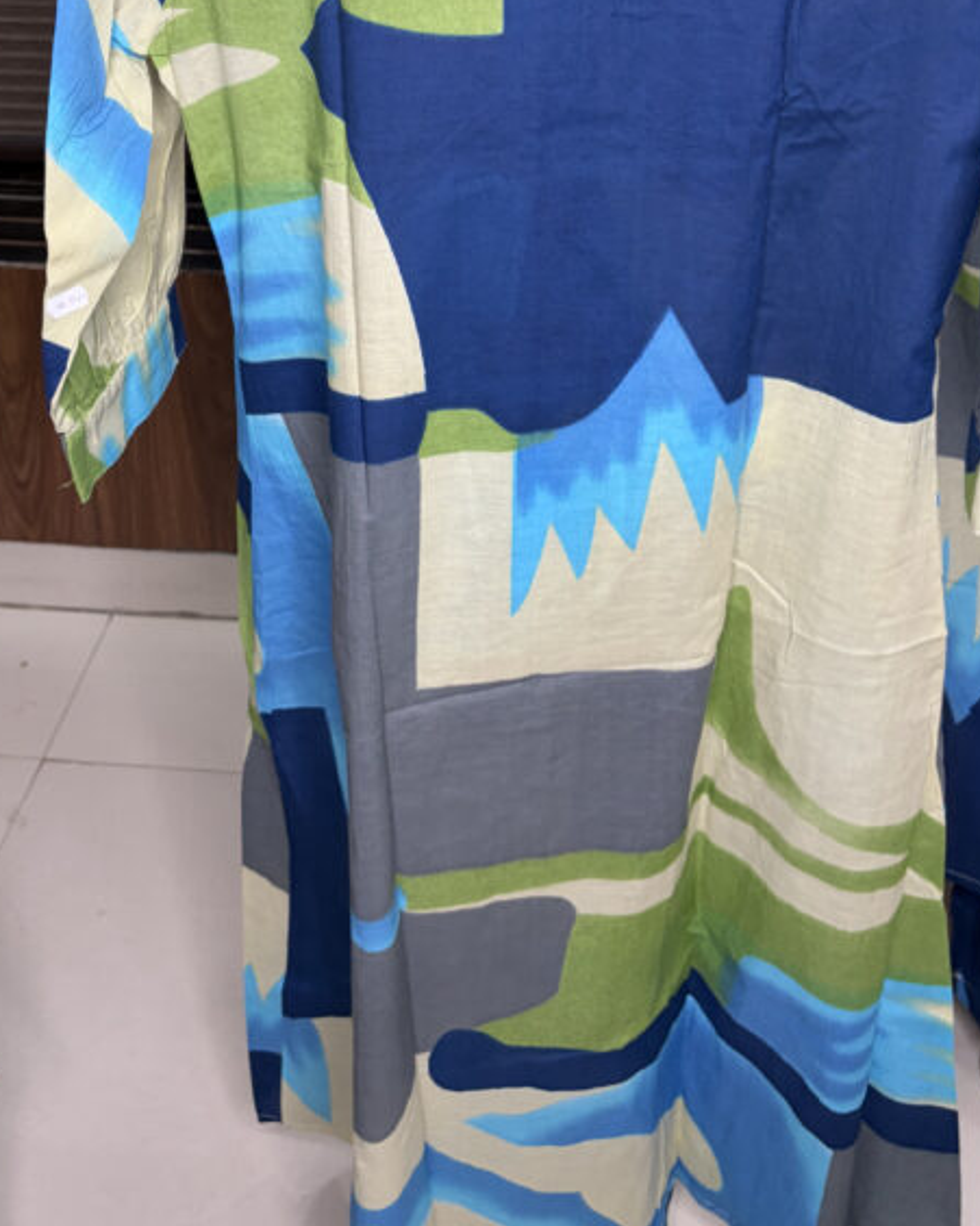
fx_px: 1523
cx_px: 432
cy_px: 327
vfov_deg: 42.7
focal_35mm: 42
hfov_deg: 35.6
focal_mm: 5.96
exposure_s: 1/50
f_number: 1.6
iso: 100
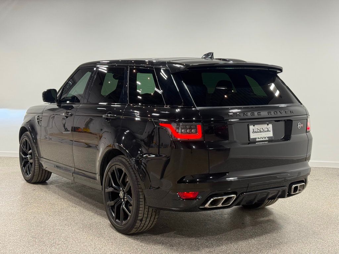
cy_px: 127
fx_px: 470
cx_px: 170
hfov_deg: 39.7
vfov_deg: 30.3
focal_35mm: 48
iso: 50
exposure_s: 1/120
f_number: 1.78
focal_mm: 6.76
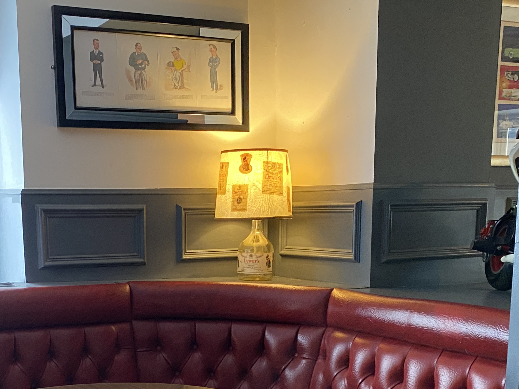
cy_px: 355
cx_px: 196
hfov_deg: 35.4
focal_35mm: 54
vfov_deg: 26.1
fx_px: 810
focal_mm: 4.25
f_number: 1.8
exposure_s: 1/33
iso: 400
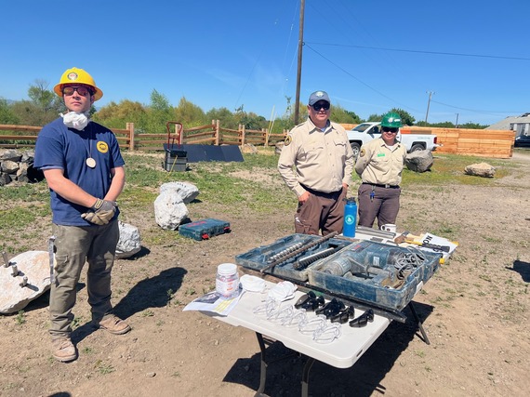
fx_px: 398
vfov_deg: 53.0
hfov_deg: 67.3
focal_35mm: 26
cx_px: 265
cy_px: 198
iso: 50
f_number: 1.5
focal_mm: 5.7
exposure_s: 1/5882
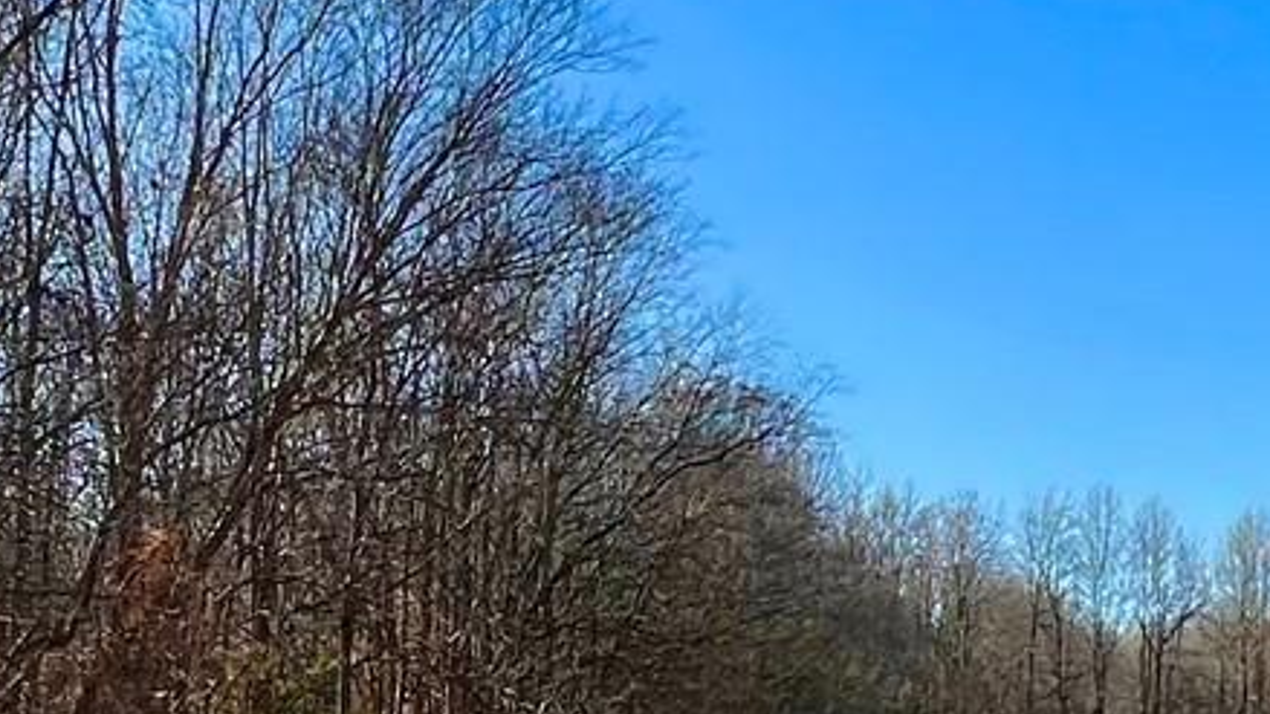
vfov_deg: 17.7
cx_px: 237
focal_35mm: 66
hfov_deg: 31.0
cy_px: 746
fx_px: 2223
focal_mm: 1.57
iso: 32
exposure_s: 1/602
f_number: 1.8
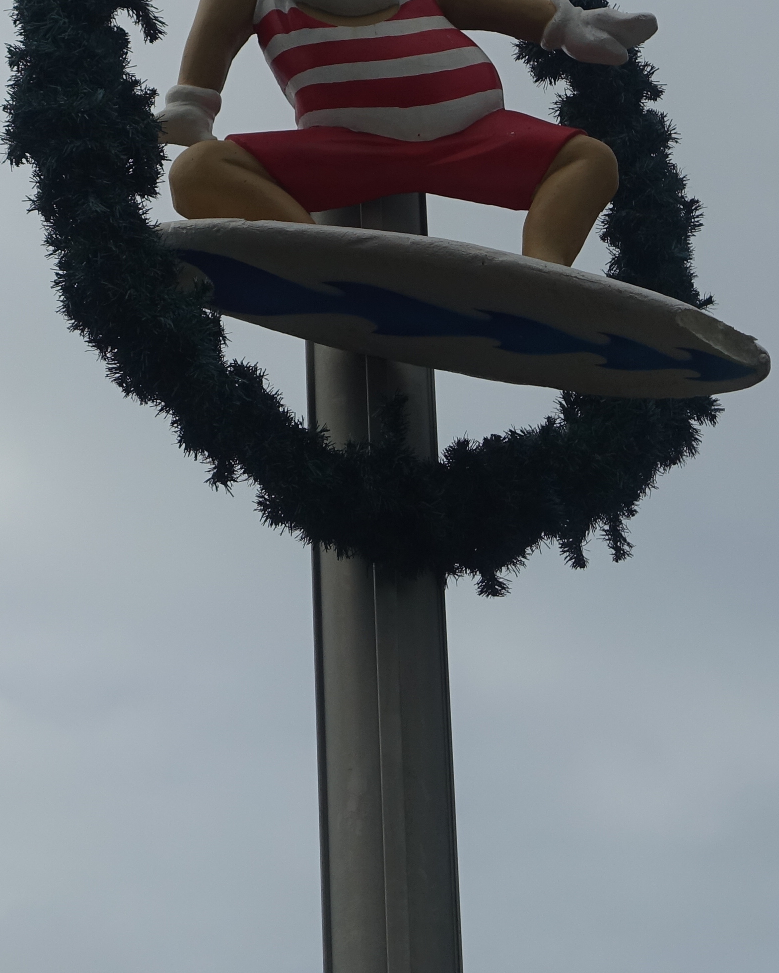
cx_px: 385
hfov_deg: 10.7
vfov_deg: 13.3
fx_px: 4150
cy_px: 102
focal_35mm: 144
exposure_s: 1/160
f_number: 5.6
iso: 125
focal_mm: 20.05
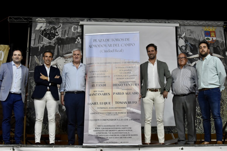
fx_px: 530
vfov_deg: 16.3
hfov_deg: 24.2
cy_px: 76
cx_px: 114
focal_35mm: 84
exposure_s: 1/400
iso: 2000
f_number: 5
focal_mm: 56
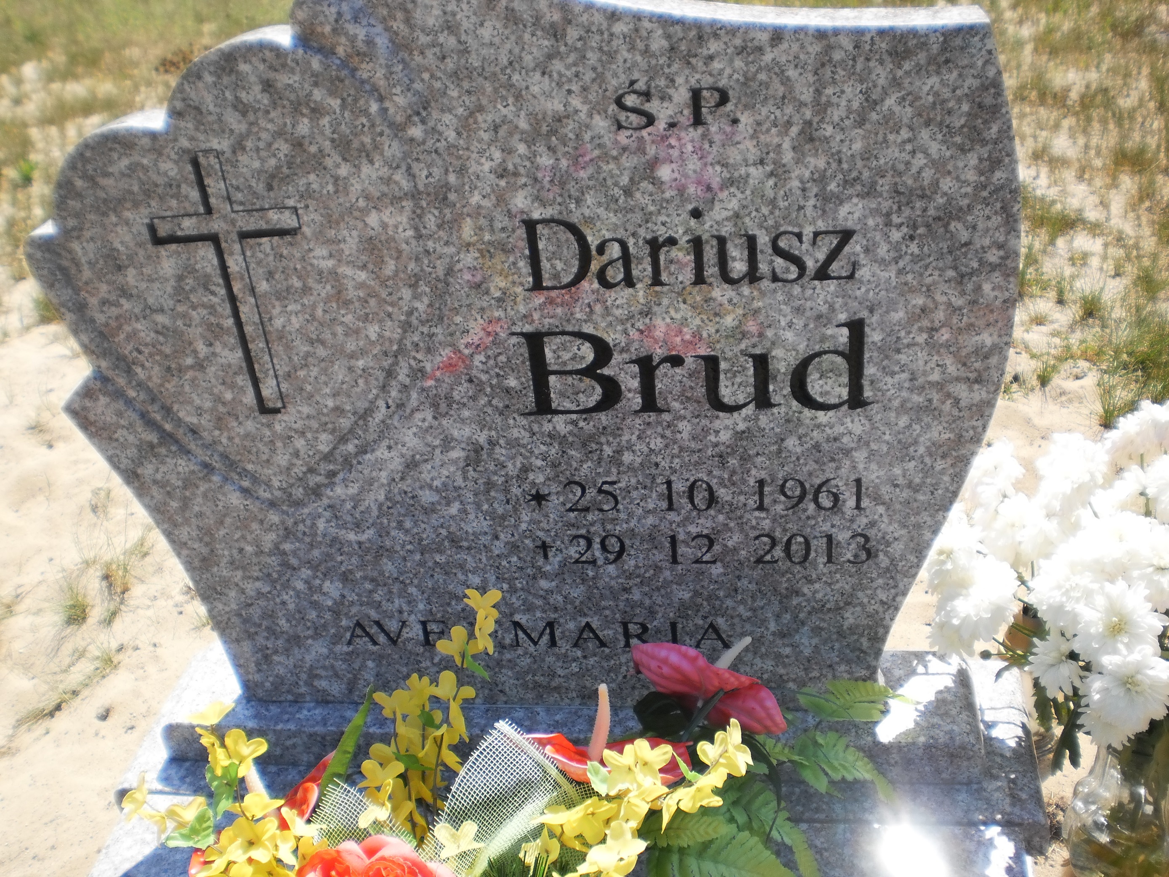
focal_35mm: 36
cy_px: 438
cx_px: 584
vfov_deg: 39.7
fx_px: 1216
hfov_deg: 51.4
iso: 100
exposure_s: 1/640
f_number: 3.1
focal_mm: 6.3
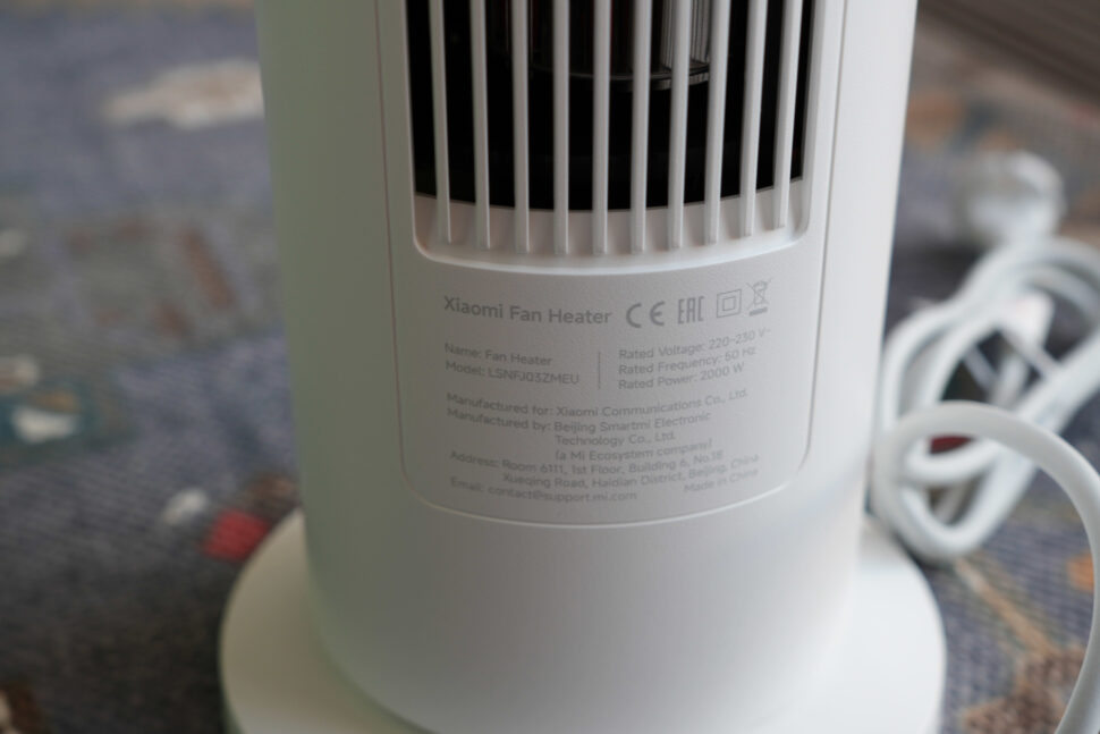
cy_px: 367
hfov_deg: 36.9
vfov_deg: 25.1
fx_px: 1650
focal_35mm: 54
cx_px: 550
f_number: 4
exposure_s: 1/60
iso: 200
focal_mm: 36
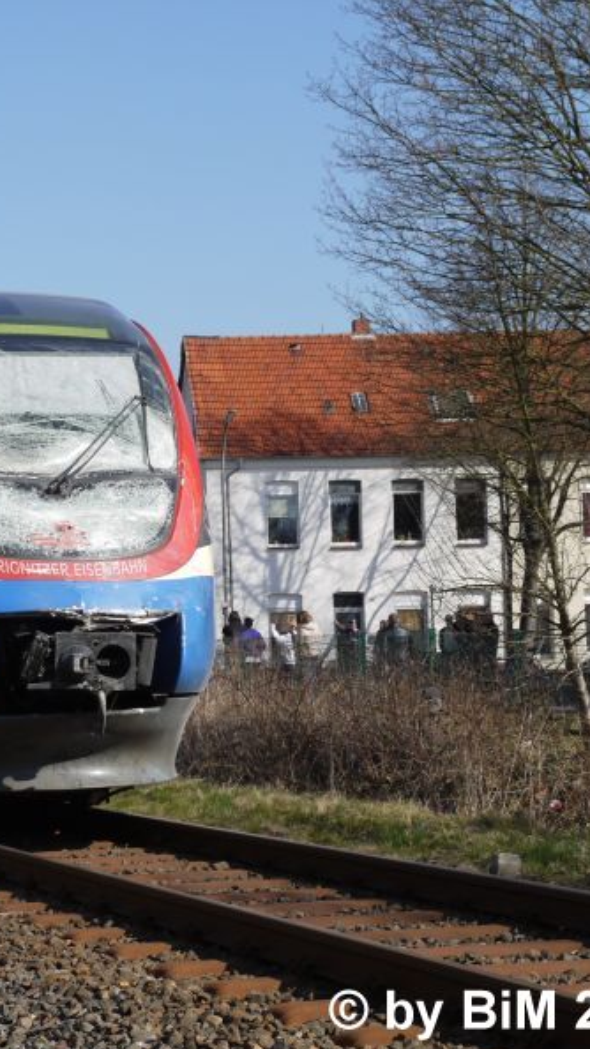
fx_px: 2532
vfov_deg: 23.4
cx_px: 34
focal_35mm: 91
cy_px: 528
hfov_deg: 13.2
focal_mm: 31
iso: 200
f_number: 9
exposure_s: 1/500
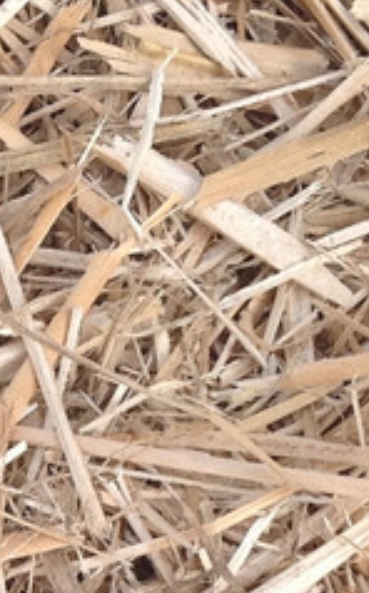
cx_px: -293
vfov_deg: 12.2
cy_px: 782
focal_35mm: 167
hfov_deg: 7.6
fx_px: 2697
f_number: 2.4
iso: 50
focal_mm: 4.28
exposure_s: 1/737
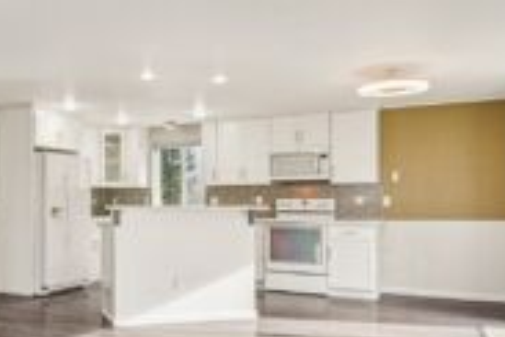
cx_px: 119
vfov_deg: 37.6
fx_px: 491
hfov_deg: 51.8
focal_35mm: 35
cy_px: 214
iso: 1600
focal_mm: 16
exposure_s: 1/125
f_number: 8
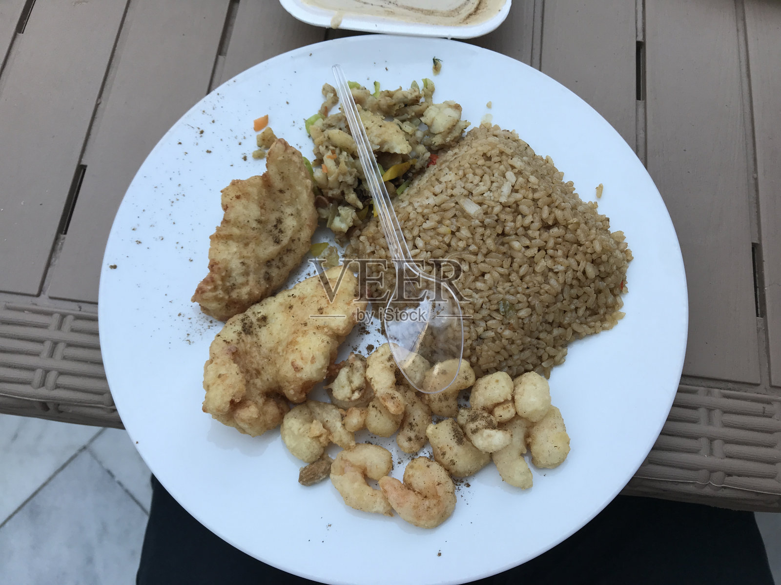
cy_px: 292
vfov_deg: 49.7
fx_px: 632
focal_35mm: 28
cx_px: 390
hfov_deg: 63.4
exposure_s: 1/411
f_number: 1.8
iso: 20
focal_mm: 3.99
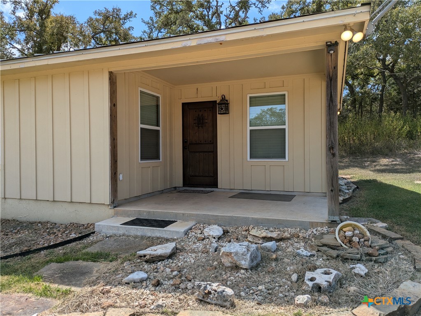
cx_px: 210
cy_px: 158
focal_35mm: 25
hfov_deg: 69.4
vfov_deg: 54.9
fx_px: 304
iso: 44
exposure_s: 1/2092
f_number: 1.89
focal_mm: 5.43
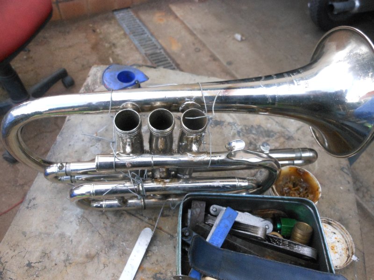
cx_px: 187
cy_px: 140
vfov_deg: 49.7
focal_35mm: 28
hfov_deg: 63.4
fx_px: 303
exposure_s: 1/200
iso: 400
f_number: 3.7
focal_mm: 5
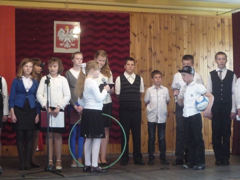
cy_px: 90
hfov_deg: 25.0
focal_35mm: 78
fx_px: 541
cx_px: 120
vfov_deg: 18.9
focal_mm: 13.6
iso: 800
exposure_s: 1/15
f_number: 5.6
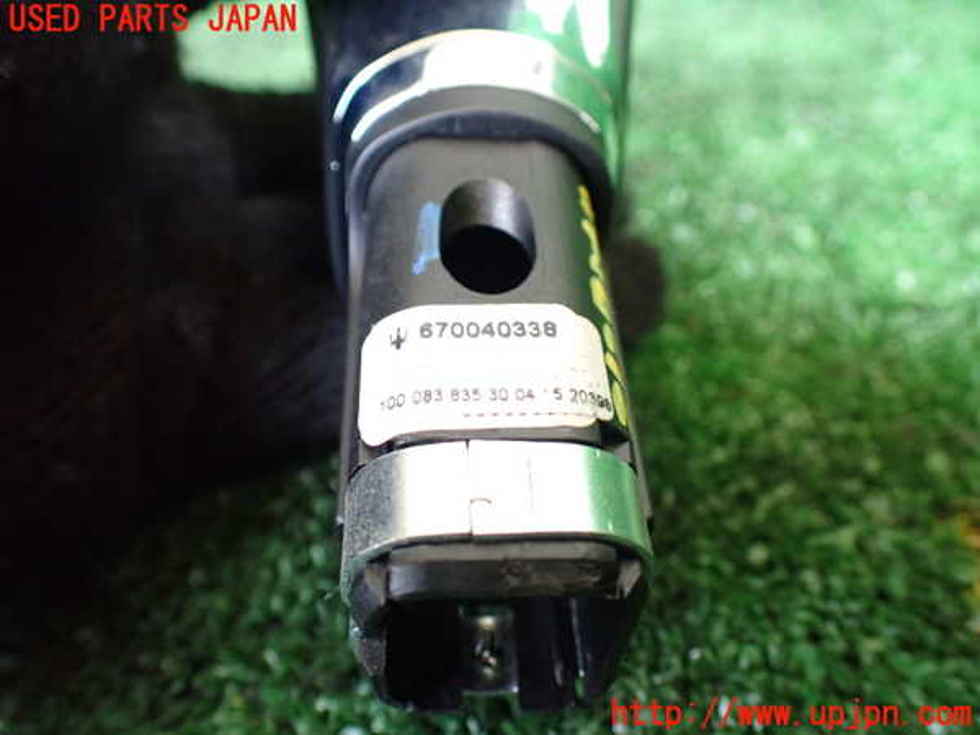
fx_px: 849
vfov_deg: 46.8
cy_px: 368
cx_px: 490
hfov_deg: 60.0
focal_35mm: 30
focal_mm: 5.4
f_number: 2.3
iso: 800
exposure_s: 1/80
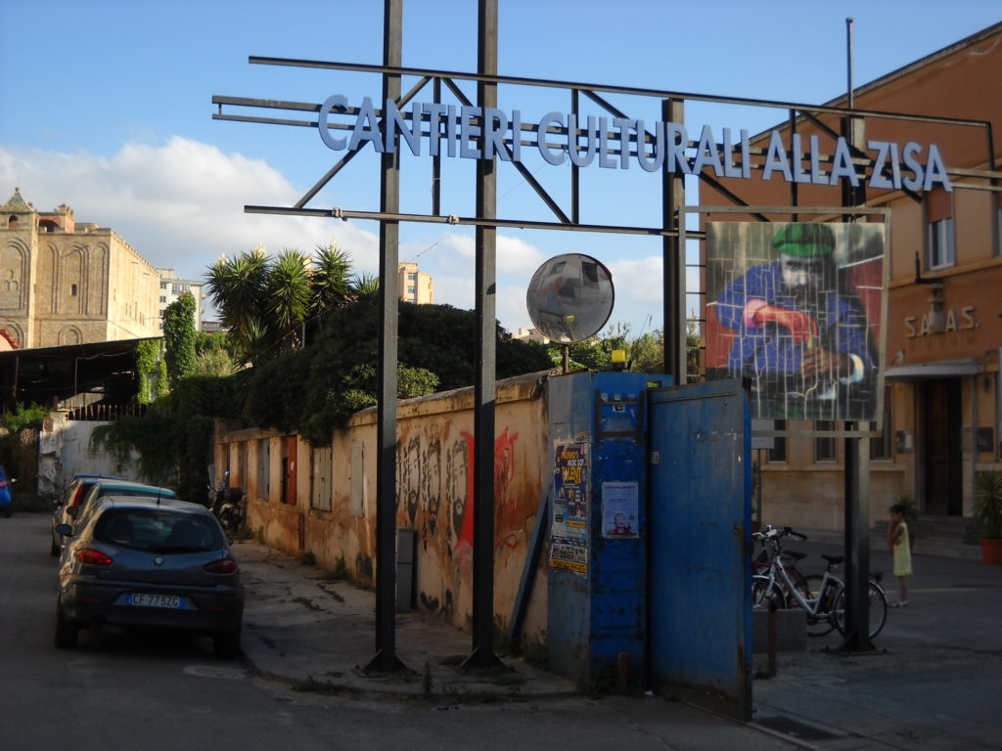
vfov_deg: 30.3
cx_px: 501
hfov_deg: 39.7
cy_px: 376
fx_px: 1389
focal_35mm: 48
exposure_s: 1/458
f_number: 3.3
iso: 64
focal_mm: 7.88
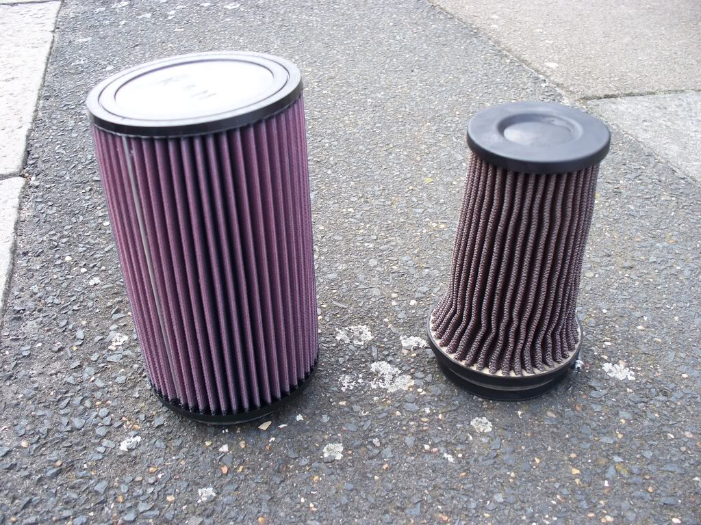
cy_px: 262
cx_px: 350
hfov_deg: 51.4
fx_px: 729
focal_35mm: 36
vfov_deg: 39.7
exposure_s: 1/125
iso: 80
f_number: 2.8
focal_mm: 7.54
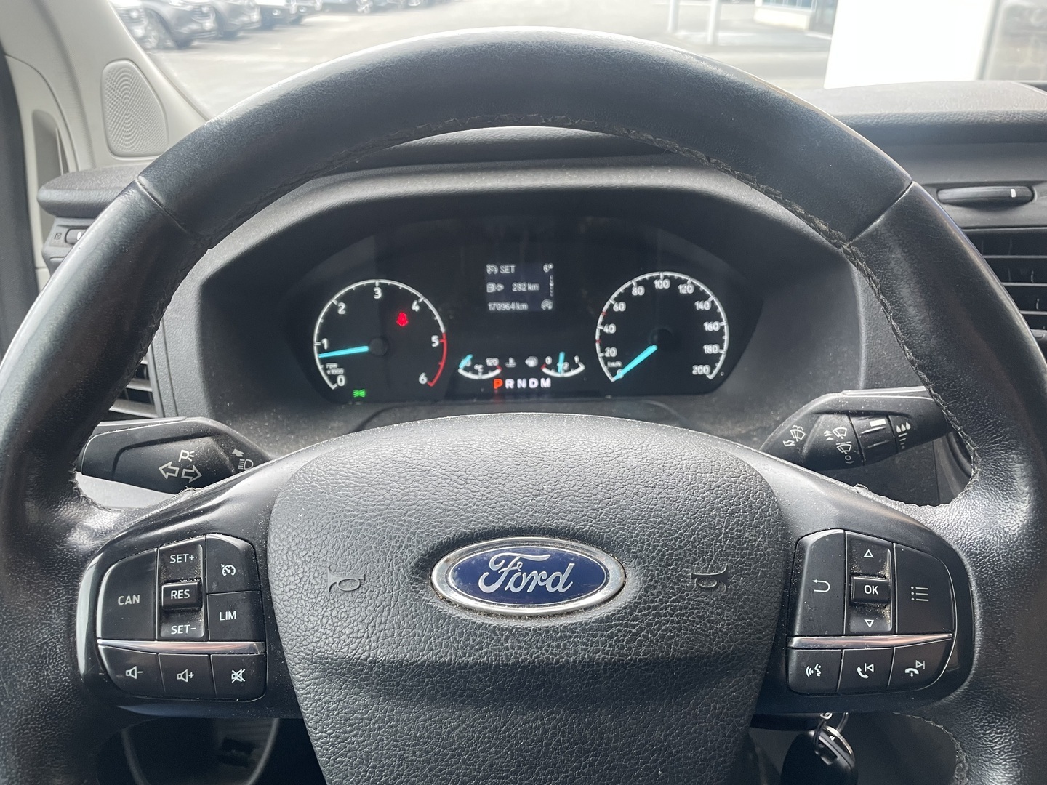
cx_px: 524
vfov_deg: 53.1
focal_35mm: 26
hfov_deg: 67.3
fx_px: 786
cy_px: 392
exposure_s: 1/73
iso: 125
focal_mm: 4.2
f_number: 1.6
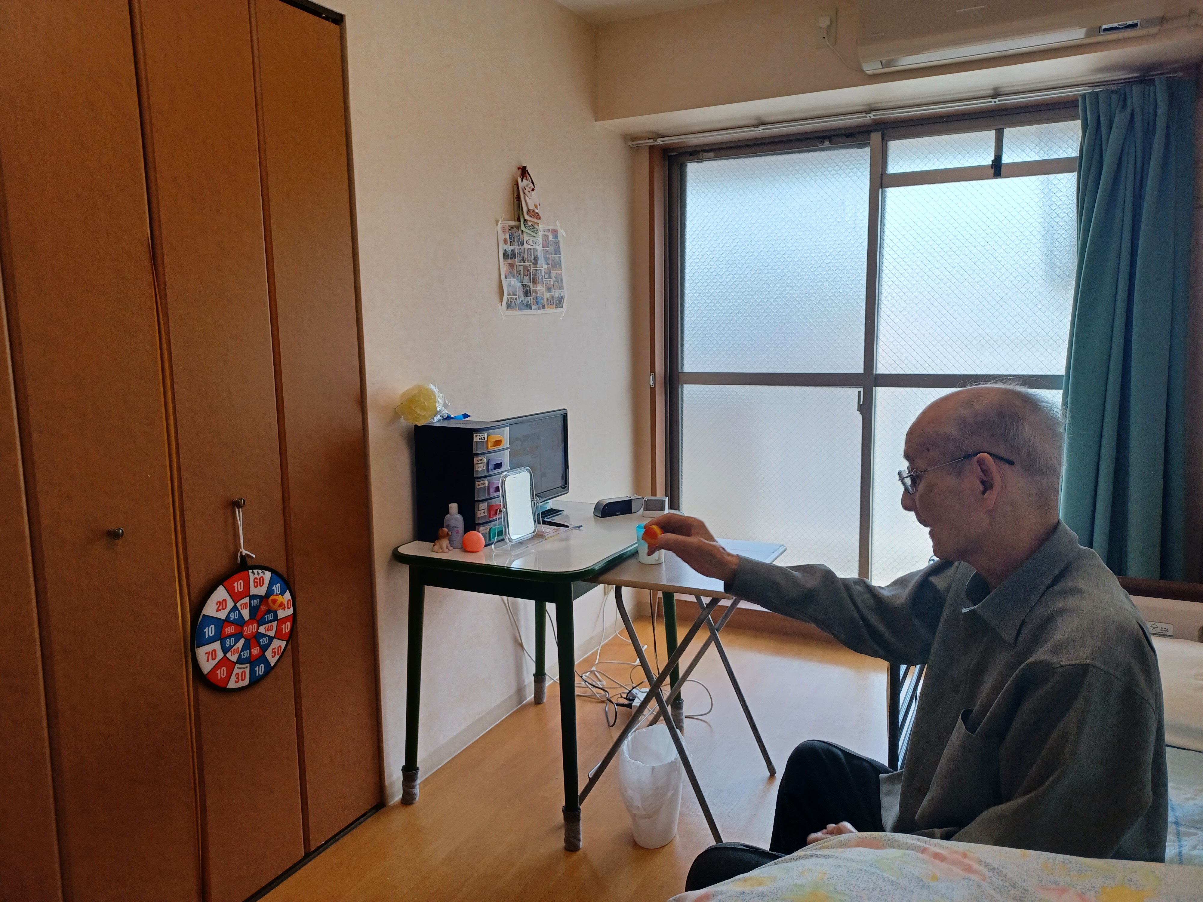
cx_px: 602
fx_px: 869
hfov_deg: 69.4
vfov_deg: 54.9
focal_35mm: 25
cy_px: 451
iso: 50
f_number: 1.8
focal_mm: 4.6
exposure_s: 1/60
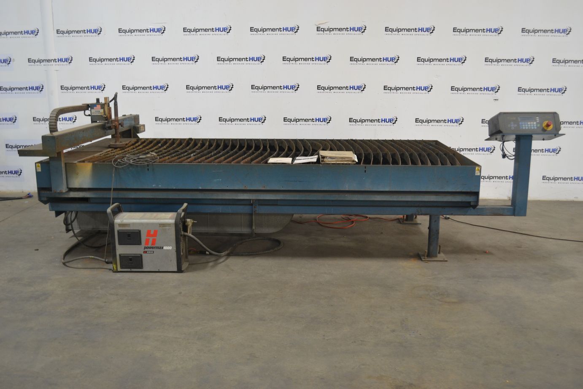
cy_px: 194
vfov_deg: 40.0
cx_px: 292
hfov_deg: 57.2
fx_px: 534
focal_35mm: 33
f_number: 4
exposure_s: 1/30
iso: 400
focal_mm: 22
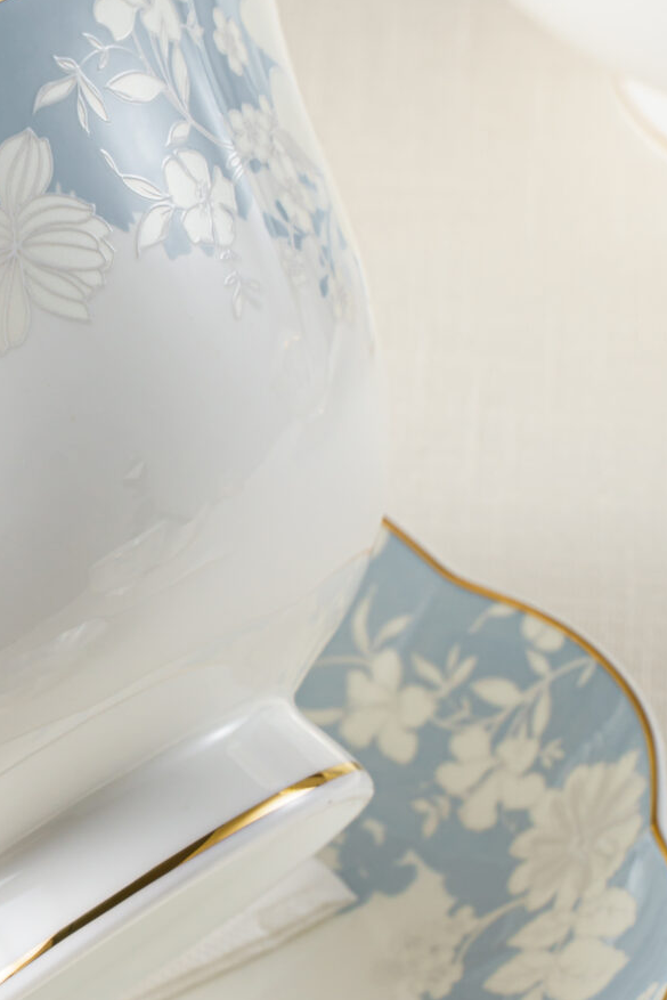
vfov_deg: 9.4
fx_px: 6083
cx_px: -135
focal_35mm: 219
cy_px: 487
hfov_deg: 6.2
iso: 160
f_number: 14
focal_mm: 75
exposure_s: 1/125
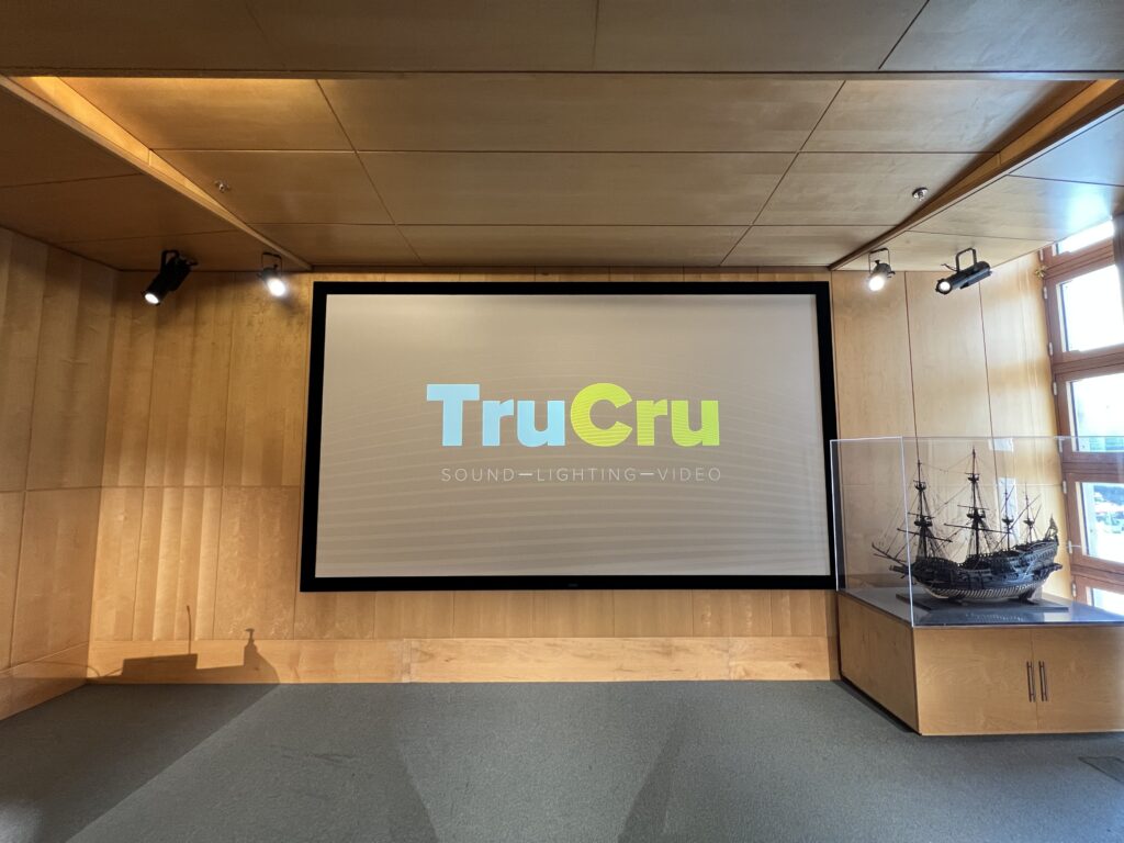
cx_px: 562
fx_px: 422
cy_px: 422
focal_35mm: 13
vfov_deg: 89.9
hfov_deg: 106.2
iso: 200
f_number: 1.8
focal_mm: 1.57
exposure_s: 1/100
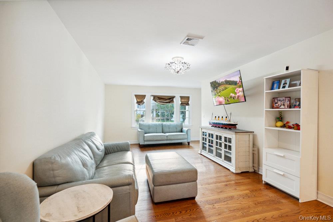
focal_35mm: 16
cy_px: 111
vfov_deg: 73.8
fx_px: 148
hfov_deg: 96.7
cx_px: 166
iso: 1000
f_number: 5
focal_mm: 16
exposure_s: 1/80
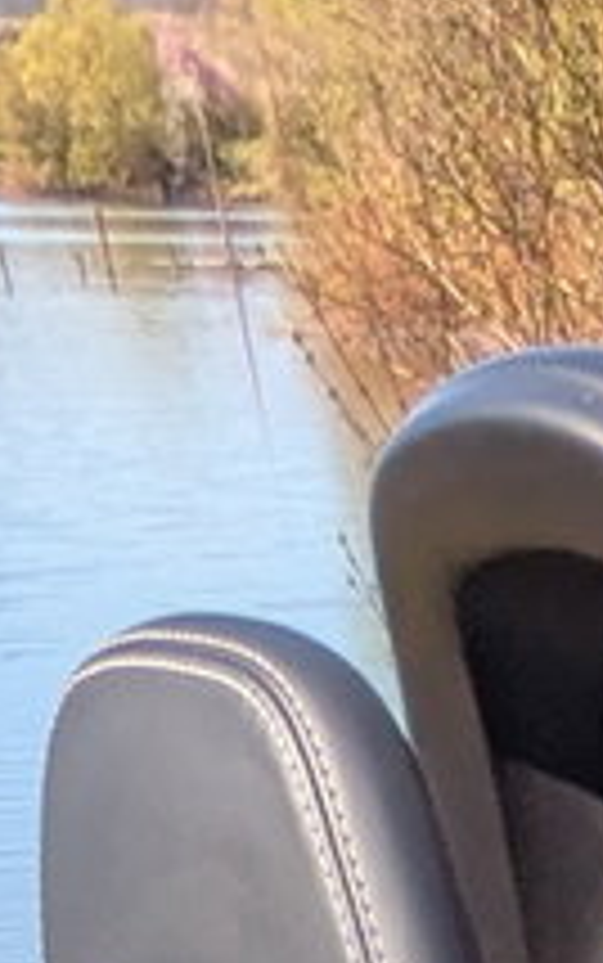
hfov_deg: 10.4
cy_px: 3049
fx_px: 2836
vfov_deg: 10.7
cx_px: 1462
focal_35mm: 108
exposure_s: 1/474
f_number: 2.2
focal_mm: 2.35
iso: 41
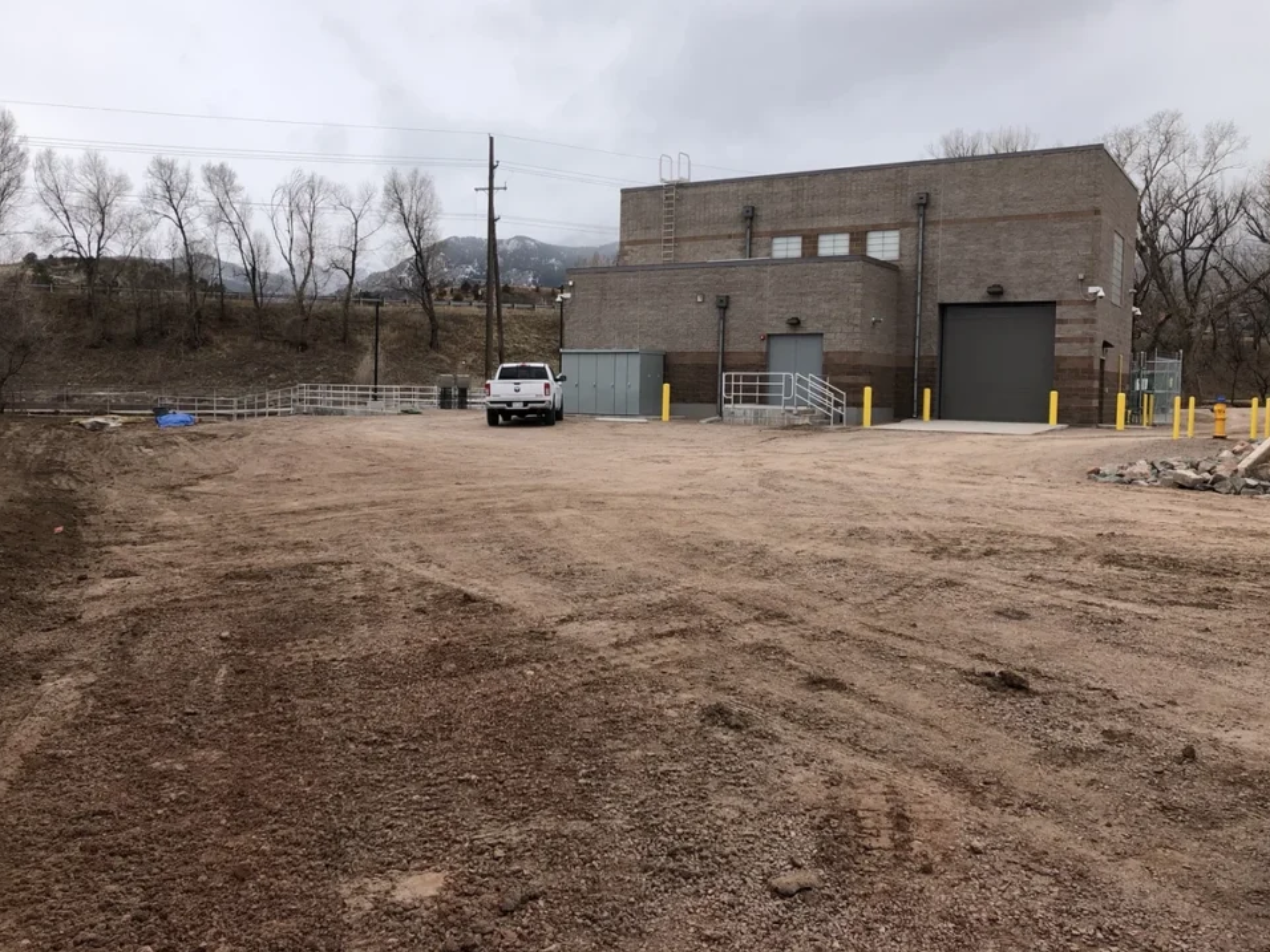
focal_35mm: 30
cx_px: 615
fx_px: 1101
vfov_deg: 46.8
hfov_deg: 60.0
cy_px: 446
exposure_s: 1/564
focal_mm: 4
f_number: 1.8
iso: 20
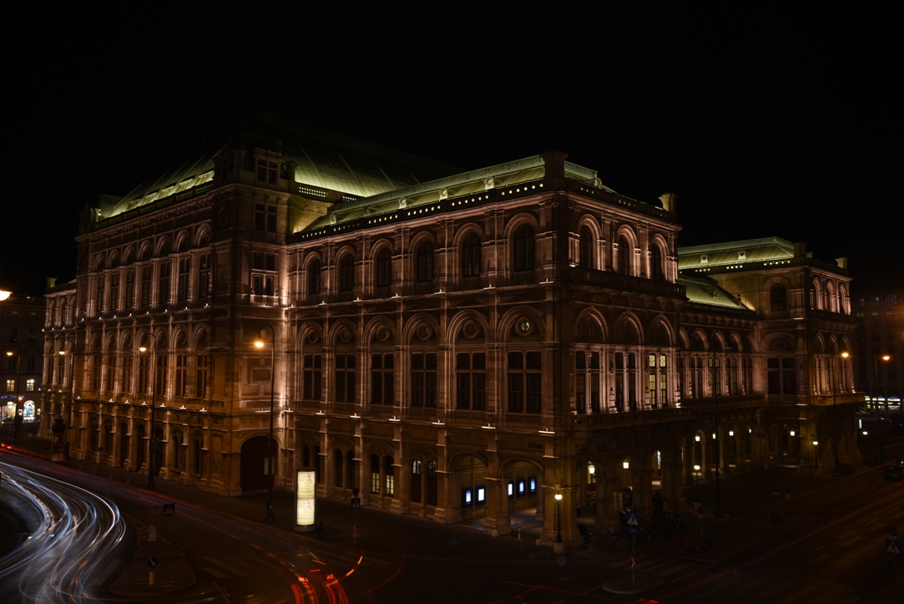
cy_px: 302
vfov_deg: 43.6
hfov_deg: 61.9
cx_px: 452
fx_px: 754
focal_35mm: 30
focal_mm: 30
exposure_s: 136
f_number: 9
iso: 100
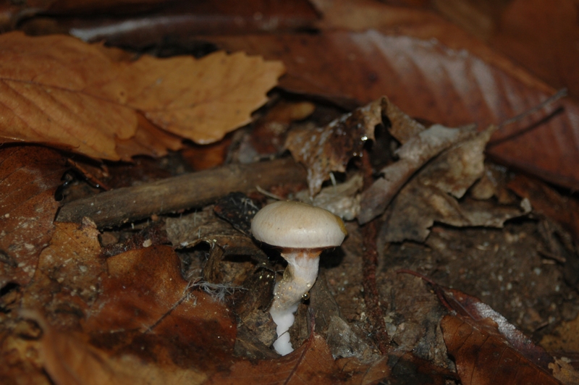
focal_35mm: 120
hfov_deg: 17.1
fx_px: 1928
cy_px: 192
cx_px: 290
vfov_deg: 11.4
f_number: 5.6
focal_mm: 80
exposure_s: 1/60
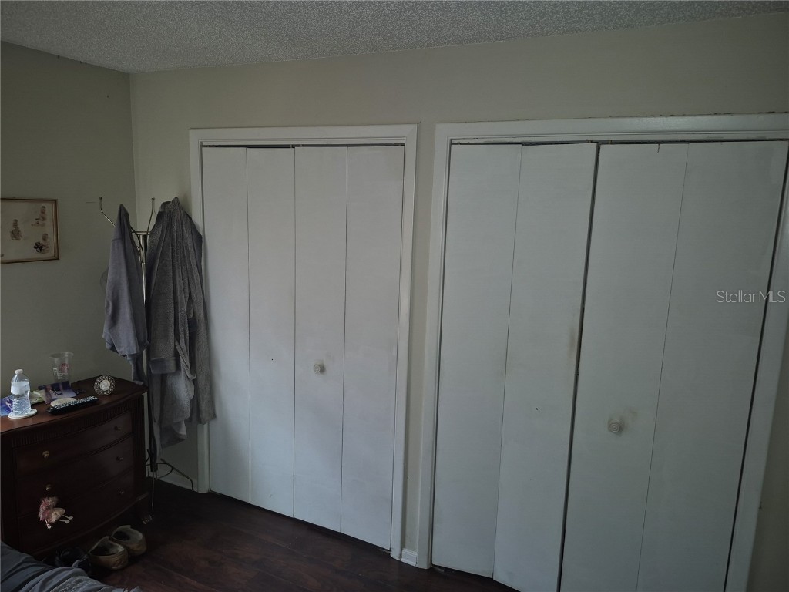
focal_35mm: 23
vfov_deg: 58.9
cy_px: 296
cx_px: 394
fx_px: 524
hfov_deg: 73.9
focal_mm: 5.4
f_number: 1.8
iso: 125
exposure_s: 1/24
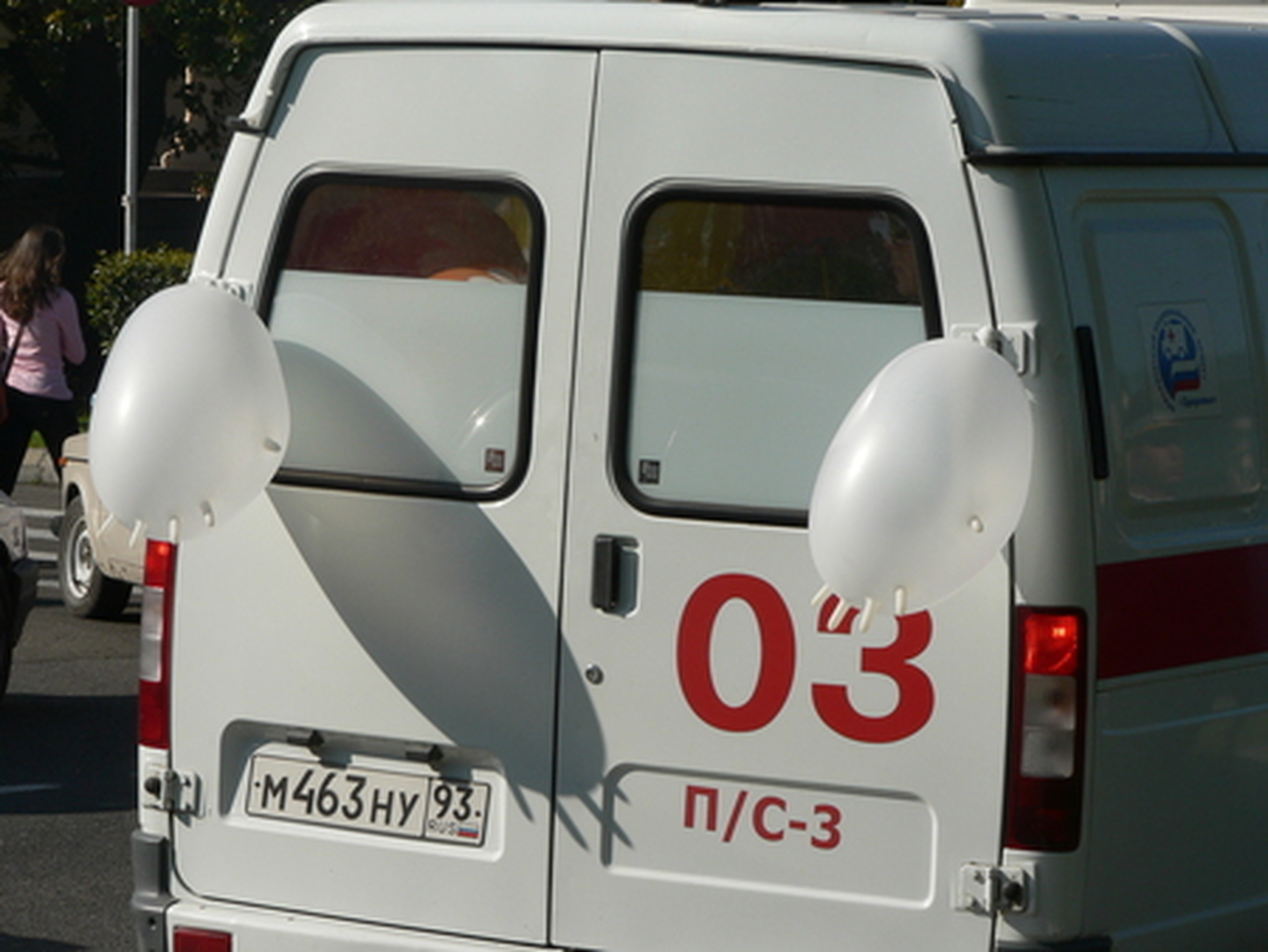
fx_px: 5388
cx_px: 634
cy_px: 476
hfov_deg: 13.4
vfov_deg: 10.1
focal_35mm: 147
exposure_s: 1/500
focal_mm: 24.6
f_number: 5.6
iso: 80
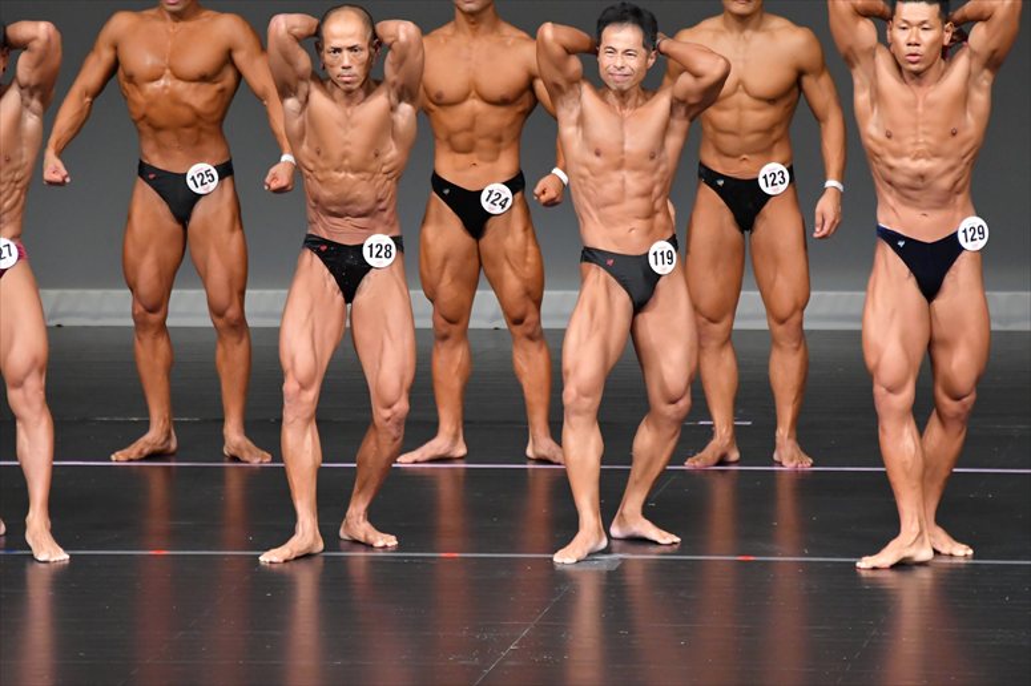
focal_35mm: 345
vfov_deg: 4.0
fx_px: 9876
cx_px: 516
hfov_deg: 6.0
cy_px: 343
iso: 5000
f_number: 5.6
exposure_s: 1/400
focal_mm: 230
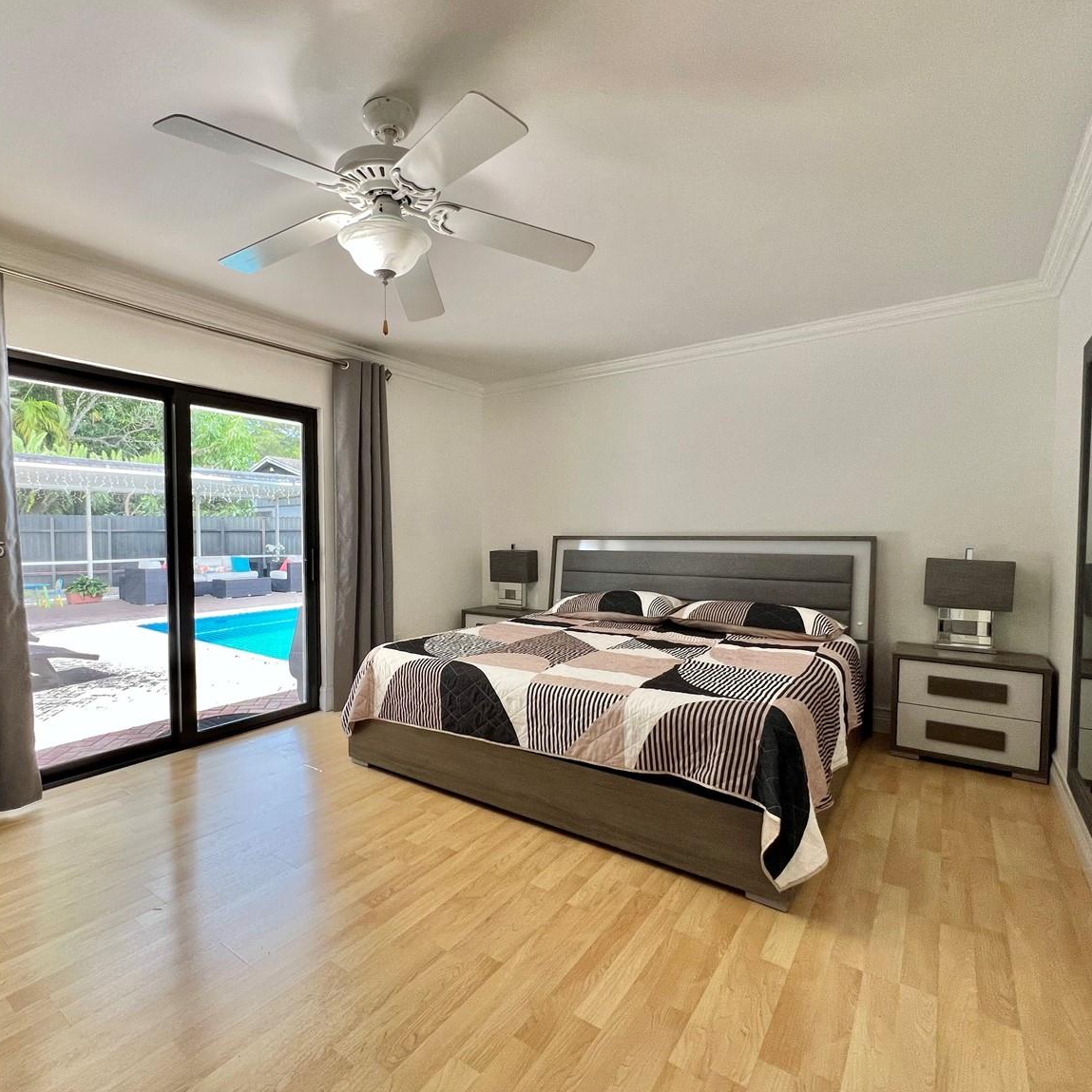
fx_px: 571
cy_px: 551
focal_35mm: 16
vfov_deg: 87.4
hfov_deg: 86.8
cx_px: 461
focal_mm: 1.57
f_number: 1.8
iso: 100
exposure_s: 1/99
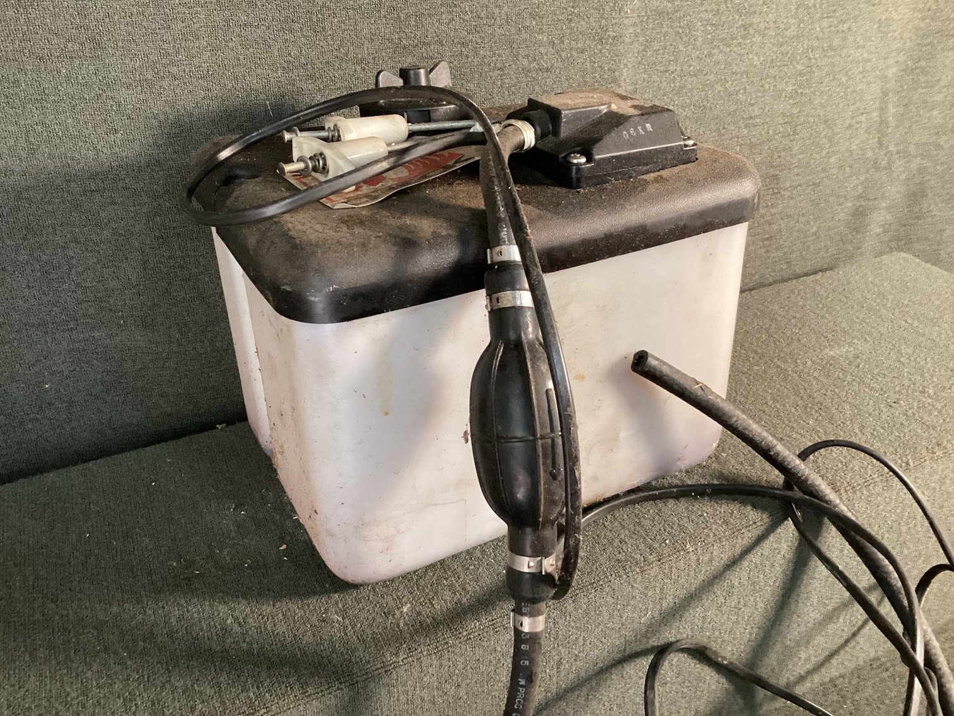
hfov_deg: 58.3
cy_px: 358
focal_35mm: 31
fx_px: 854
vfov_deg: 45.4
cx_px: 477
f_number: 2.4
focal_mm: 3.3
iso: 400
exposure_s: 1/60
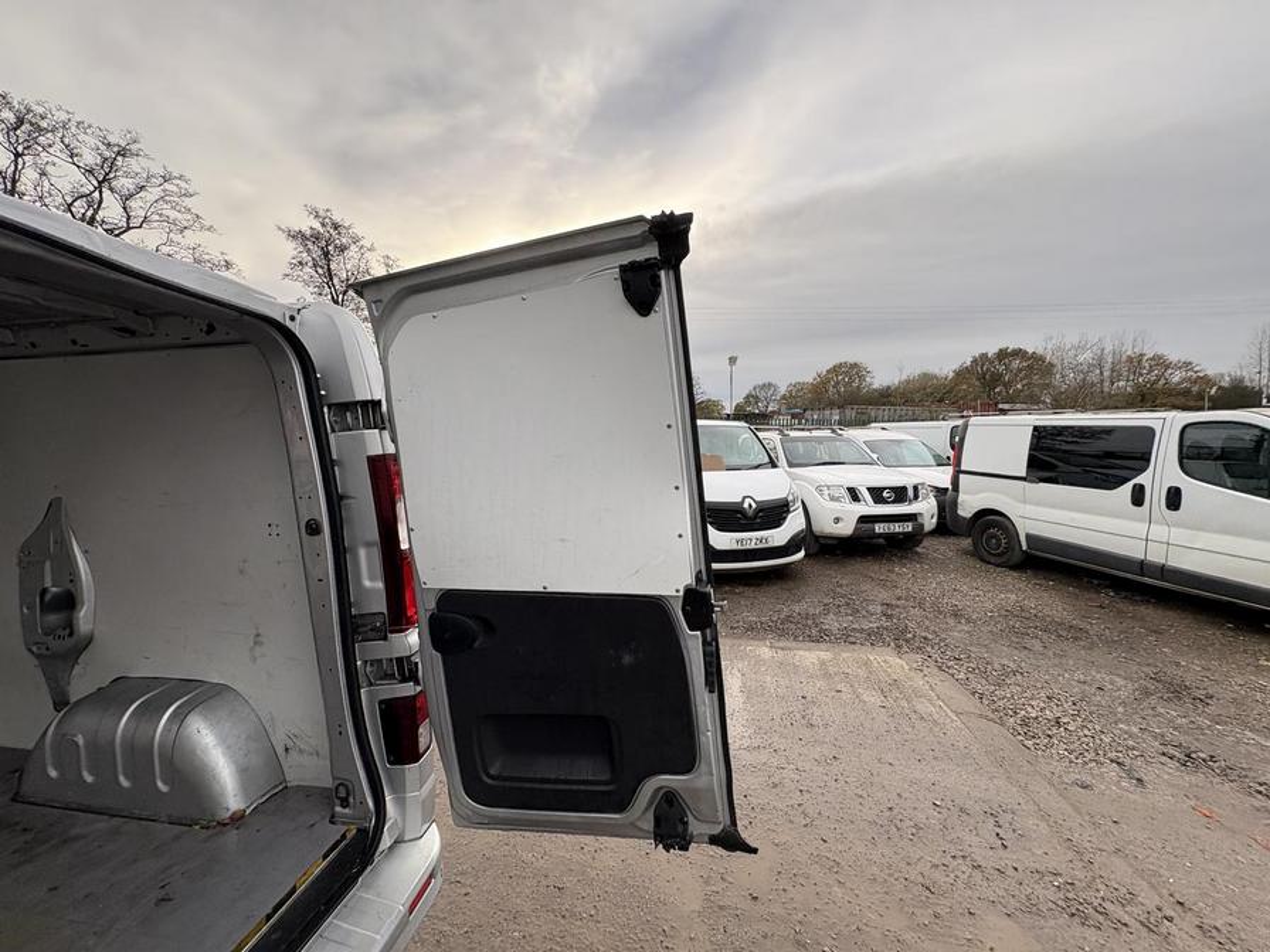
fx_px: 514
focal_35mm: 14
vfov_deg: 85.7
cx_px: 635
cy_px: 476
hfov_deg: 102.1
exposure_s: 1/368
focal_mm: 2.22
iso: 40
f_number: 2.2
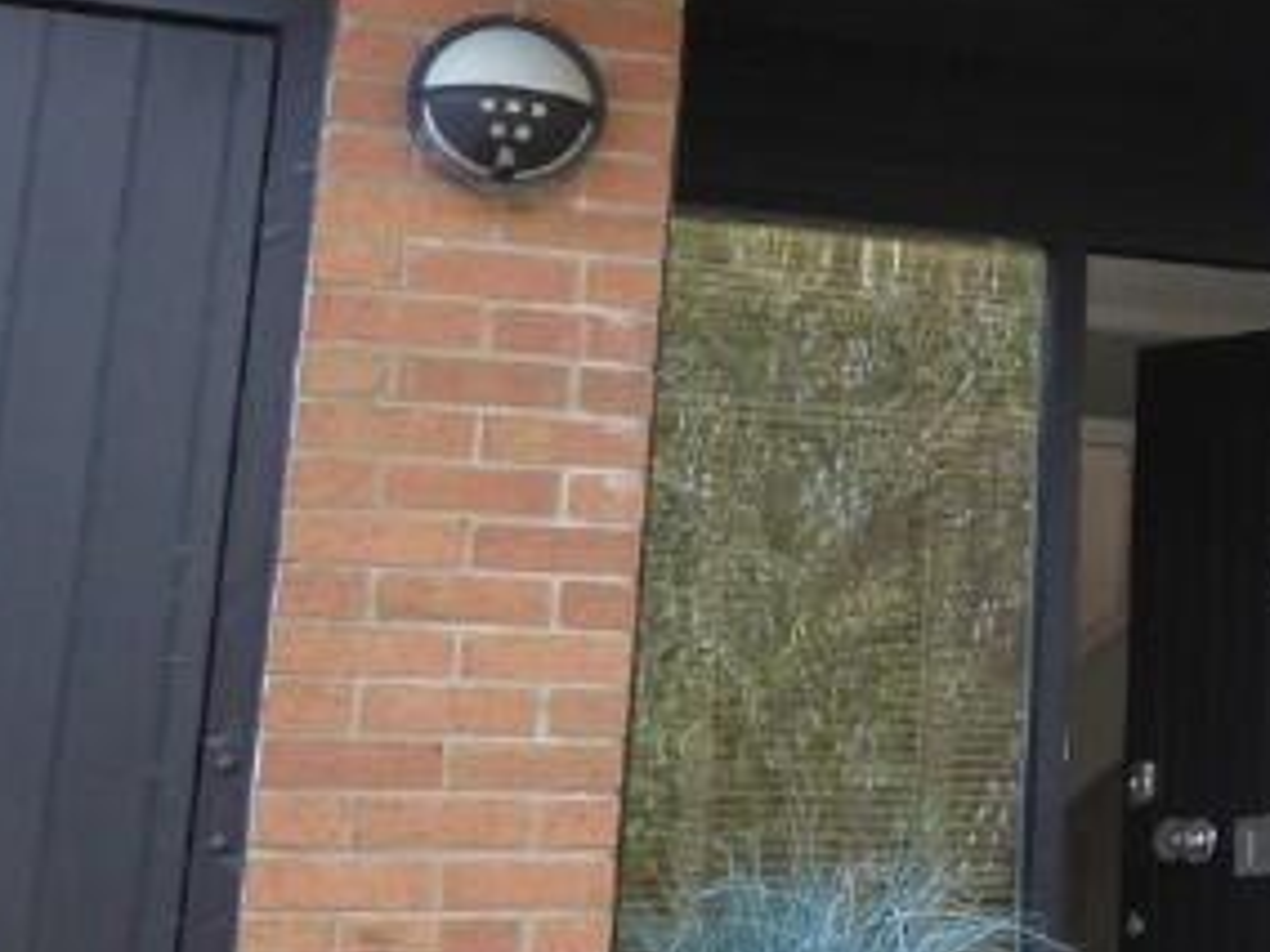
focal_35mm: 90
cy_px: 188
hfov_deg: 18.7
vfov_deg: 16.3
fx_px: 3302
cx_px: 2017
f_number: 3.3
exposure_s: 1/160
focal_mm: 4.3
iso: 125
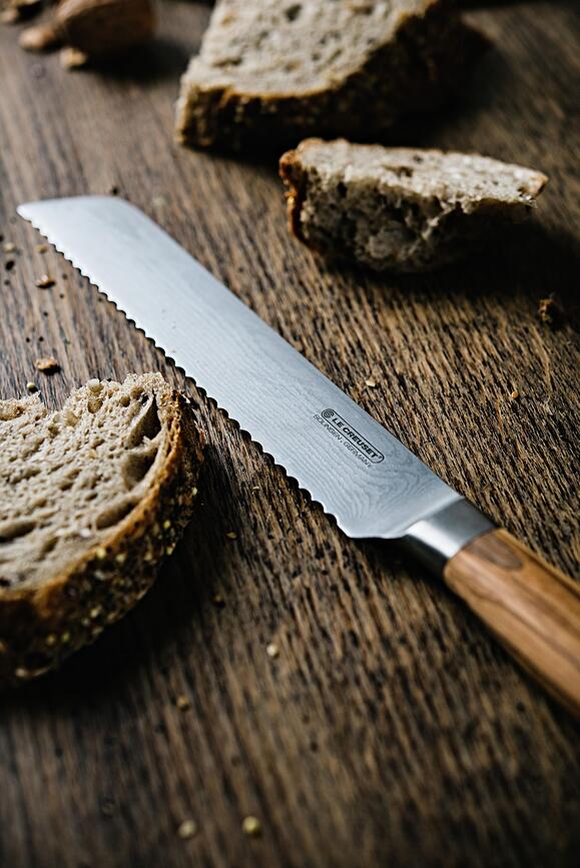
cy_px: 434
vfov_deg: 33.4
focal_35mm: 60
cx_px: 290
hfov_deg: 22.6
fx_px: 1448
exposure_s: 1/250
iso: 100
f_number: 5
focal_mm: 60
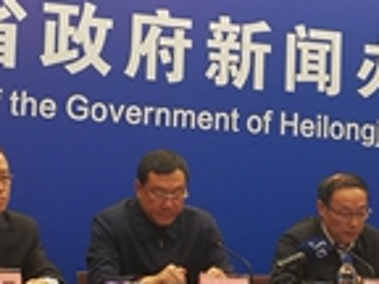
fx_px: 1336
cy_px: 100
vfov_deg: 12.1
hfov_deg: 16.1
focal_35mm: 122
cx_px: 155
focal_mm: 3.95
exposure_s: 1/50
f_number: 2.2
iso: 160
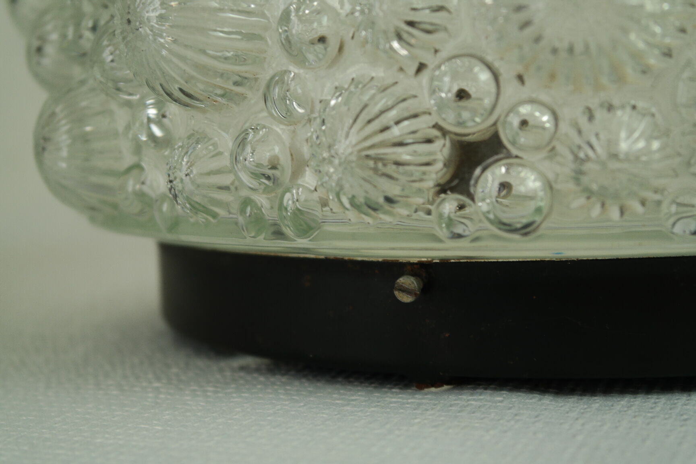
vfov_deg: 17.7
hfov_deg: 26.3
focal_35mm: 77
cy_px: 232
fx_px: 1489
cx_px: 348
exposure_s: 1/30
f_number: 6.3
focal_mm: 50
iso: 200
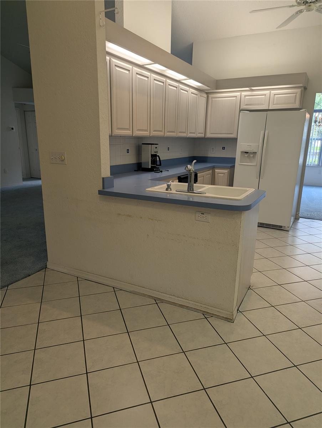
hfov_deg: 56.9
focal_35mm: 24
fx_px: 297
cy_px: 214
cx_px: 161
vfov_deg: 71.5
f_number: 1.85
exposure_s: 1/60
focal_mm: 6.81
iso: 51
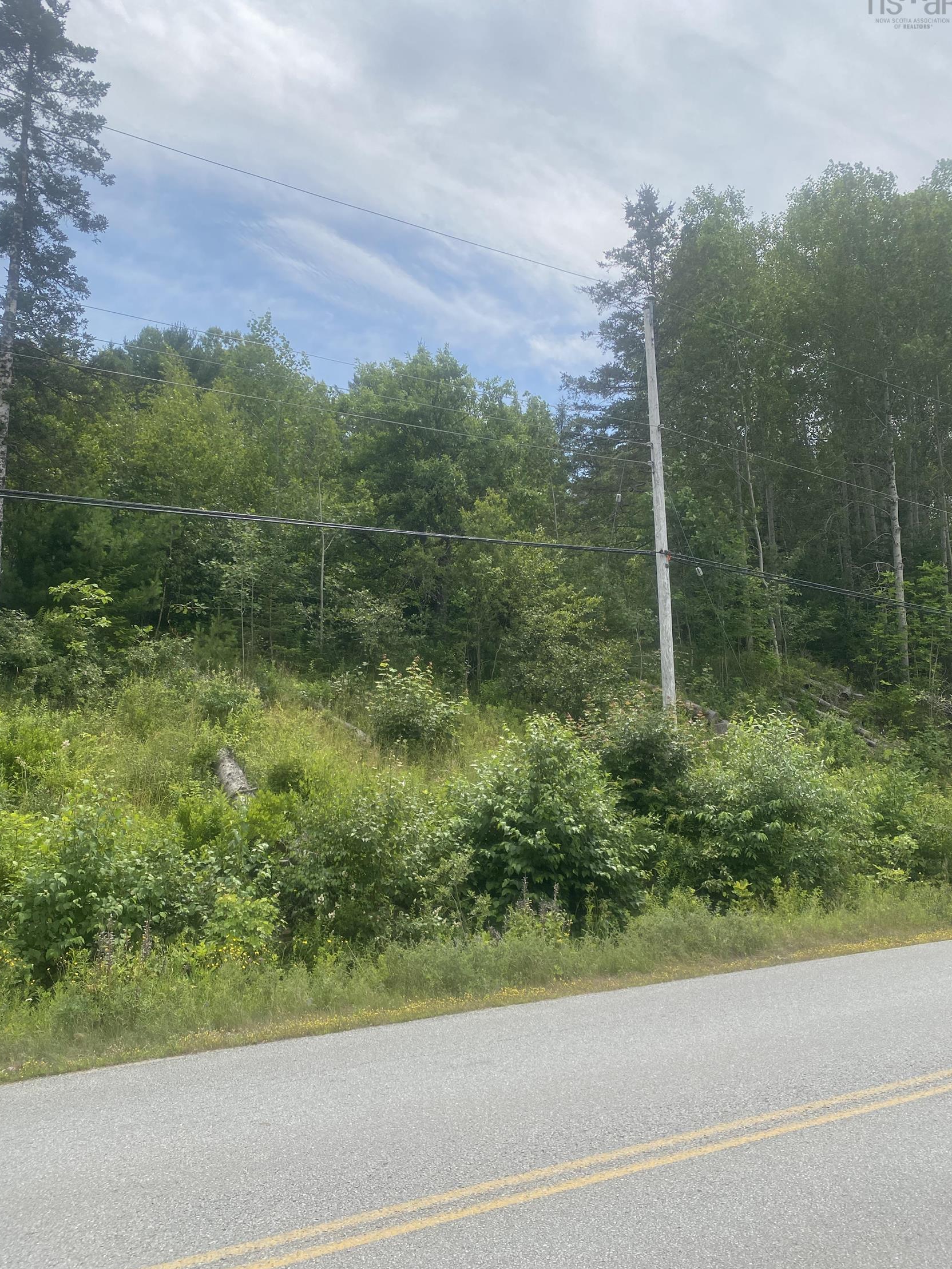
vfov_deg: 65.3
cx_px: 471
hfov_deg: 51.3
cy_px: 631
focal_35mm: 27
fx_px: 990
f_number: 1.8
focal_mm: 4.25
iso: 32
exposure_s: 1/3984
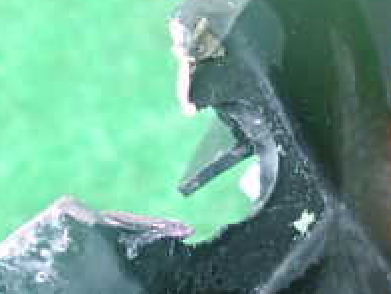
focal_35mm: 76
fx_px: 859
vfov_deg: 19.4
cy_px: 163
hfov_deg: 25.6
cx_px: 189
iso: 400
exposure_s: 1/30
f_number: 2
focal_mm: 4.5
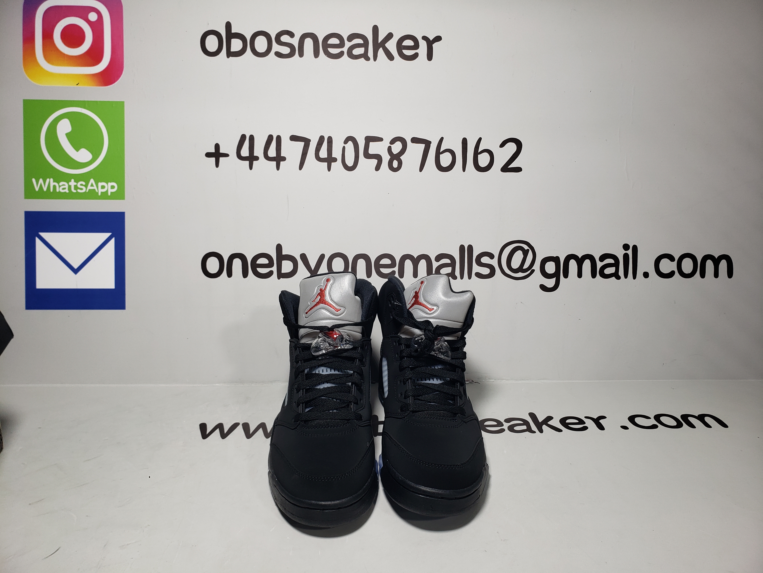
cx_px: 382
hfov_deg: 67.3
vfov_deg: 53.1
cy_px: 286
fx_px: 573
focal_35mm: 26
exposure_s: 1/174
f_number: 2.4
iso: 50
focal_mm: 4.3
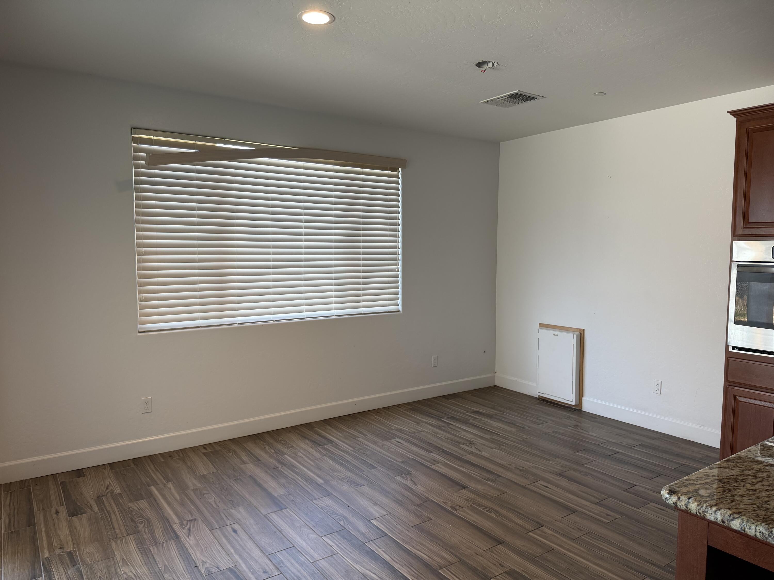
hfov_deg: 71.6
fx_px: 537
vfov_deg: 56.8
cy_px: 290
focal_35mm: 24
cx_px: 387
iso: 160
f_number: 1.78
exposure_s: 1/120
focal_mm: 6.76
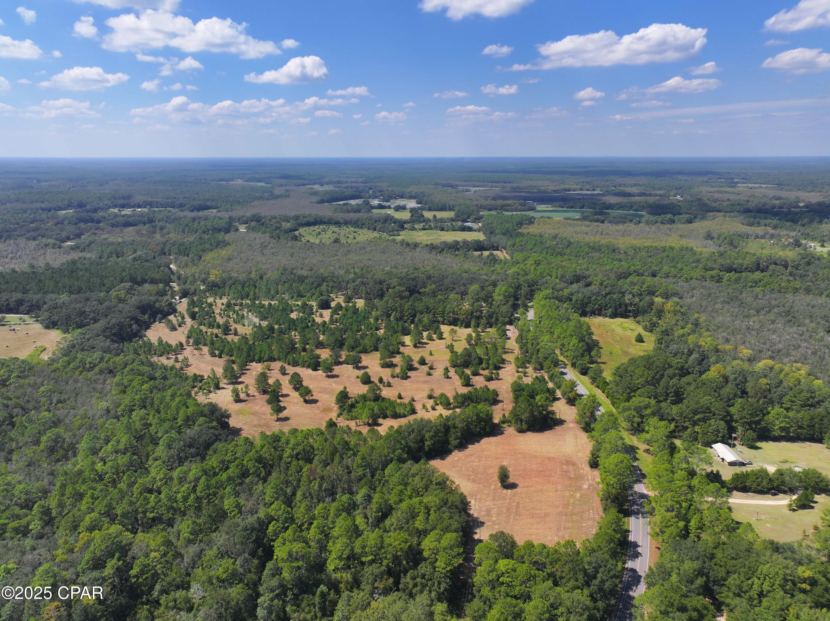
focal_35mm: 24
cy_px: 310
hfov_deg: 71.6
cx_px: 415
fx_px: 575
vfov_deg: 56.8
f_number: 2.8
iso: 110
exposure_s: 1/2000
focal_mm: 12.29
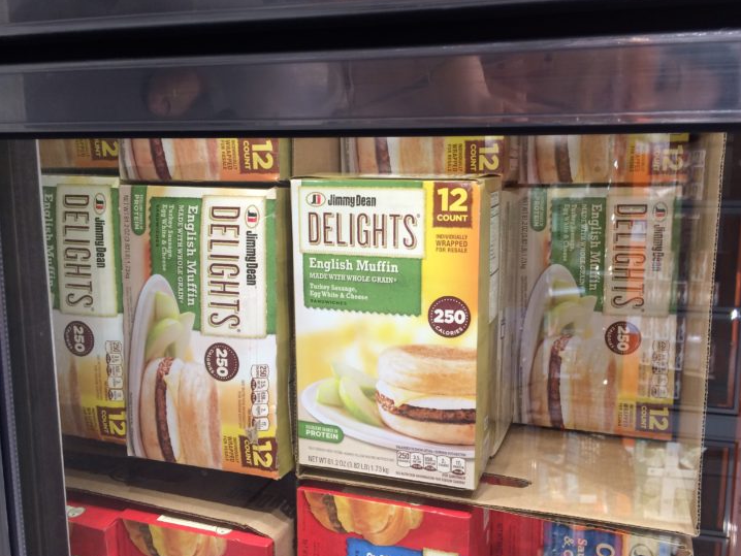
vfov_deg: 45.5
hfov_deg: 58.3
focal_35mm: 31
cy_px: 274
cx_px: 395
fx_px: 664
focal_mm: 4.15
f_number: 2.2
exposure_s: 1/30
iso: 64
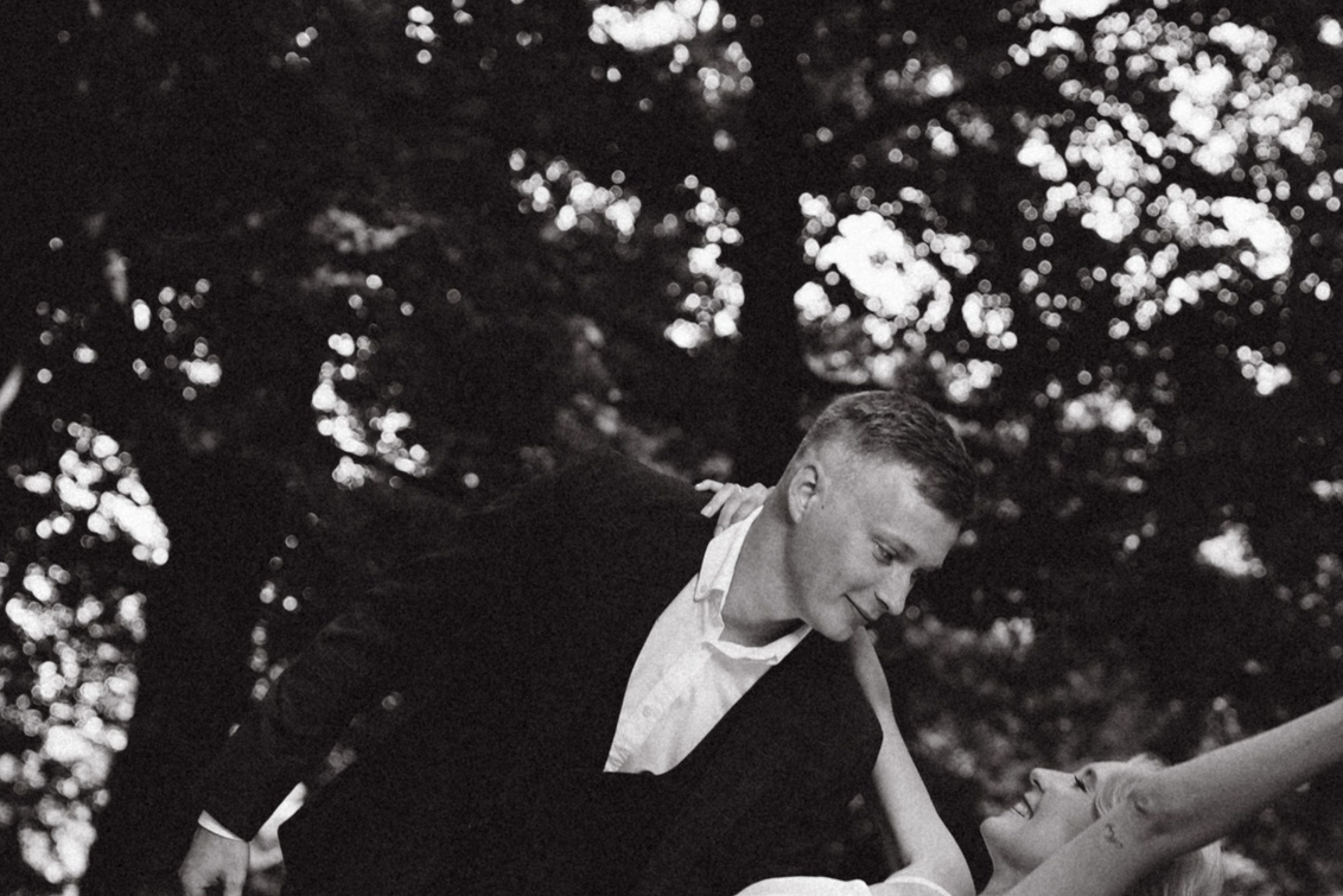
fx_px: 3544
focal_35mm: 95
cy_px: 835
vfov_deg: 14.2
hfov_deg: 21.2
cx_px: 1090
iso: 160
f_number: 2.8
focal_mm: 42
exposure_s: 1/125
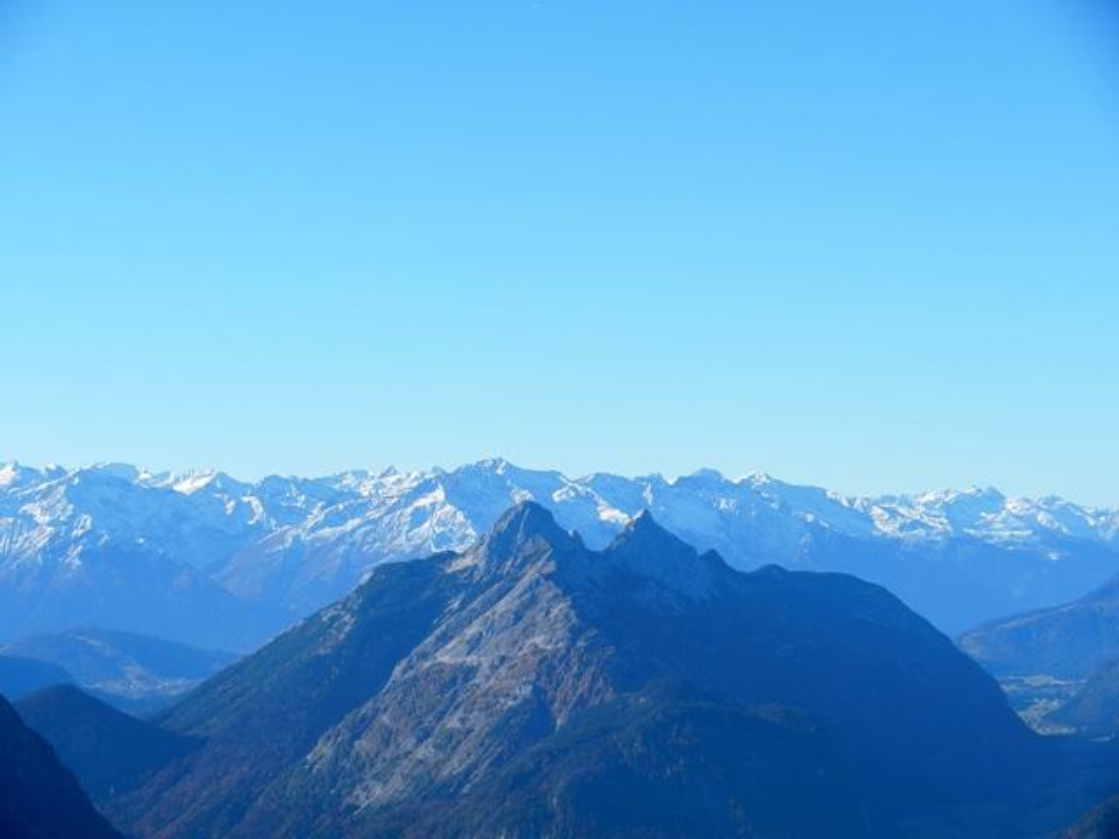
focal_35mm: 106
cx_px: 560
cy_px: 420
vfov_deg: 14.0
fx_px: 3427
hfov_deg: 18.5
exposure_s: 1/800
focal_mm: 19.1
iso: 160
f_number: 5
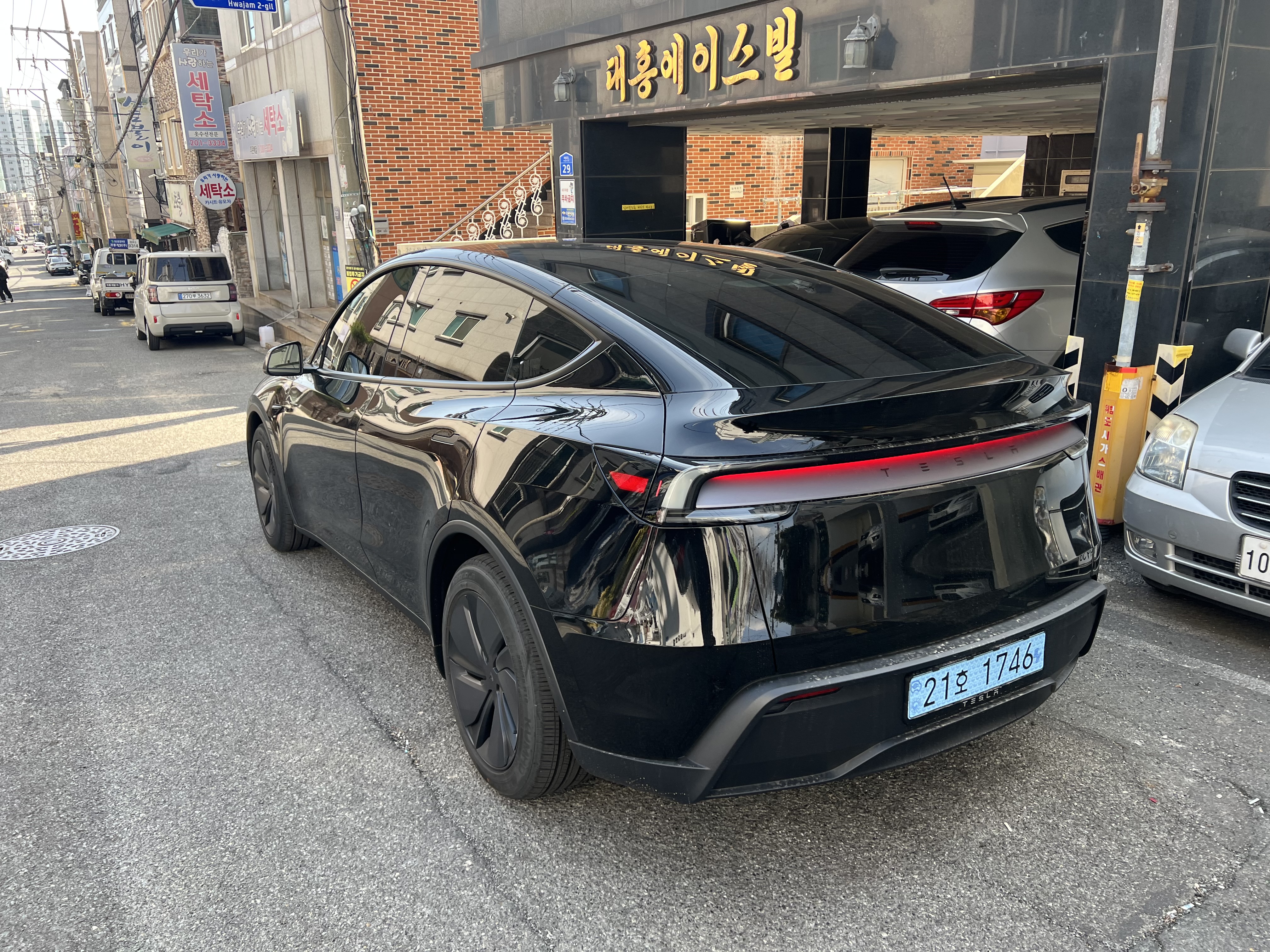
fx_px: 954
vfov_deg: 53.1
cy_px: 476
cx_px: 635
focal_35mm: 26
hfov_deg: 67.3
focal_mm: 5.7
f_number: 1.5
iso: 50
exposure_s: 1/458
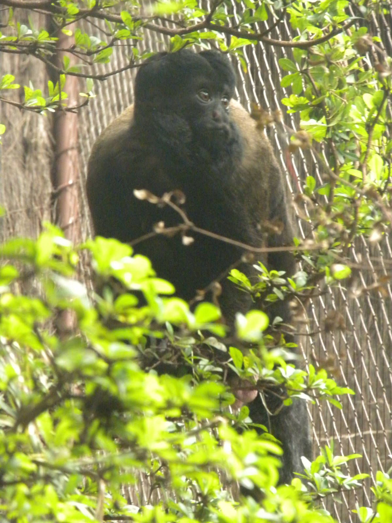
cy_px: 262
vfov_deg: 7.6
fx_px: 3926
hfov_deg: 5.7
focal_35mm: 260
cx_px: 196
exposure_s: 1/36
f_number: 5.3
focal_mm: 46.2
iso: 800
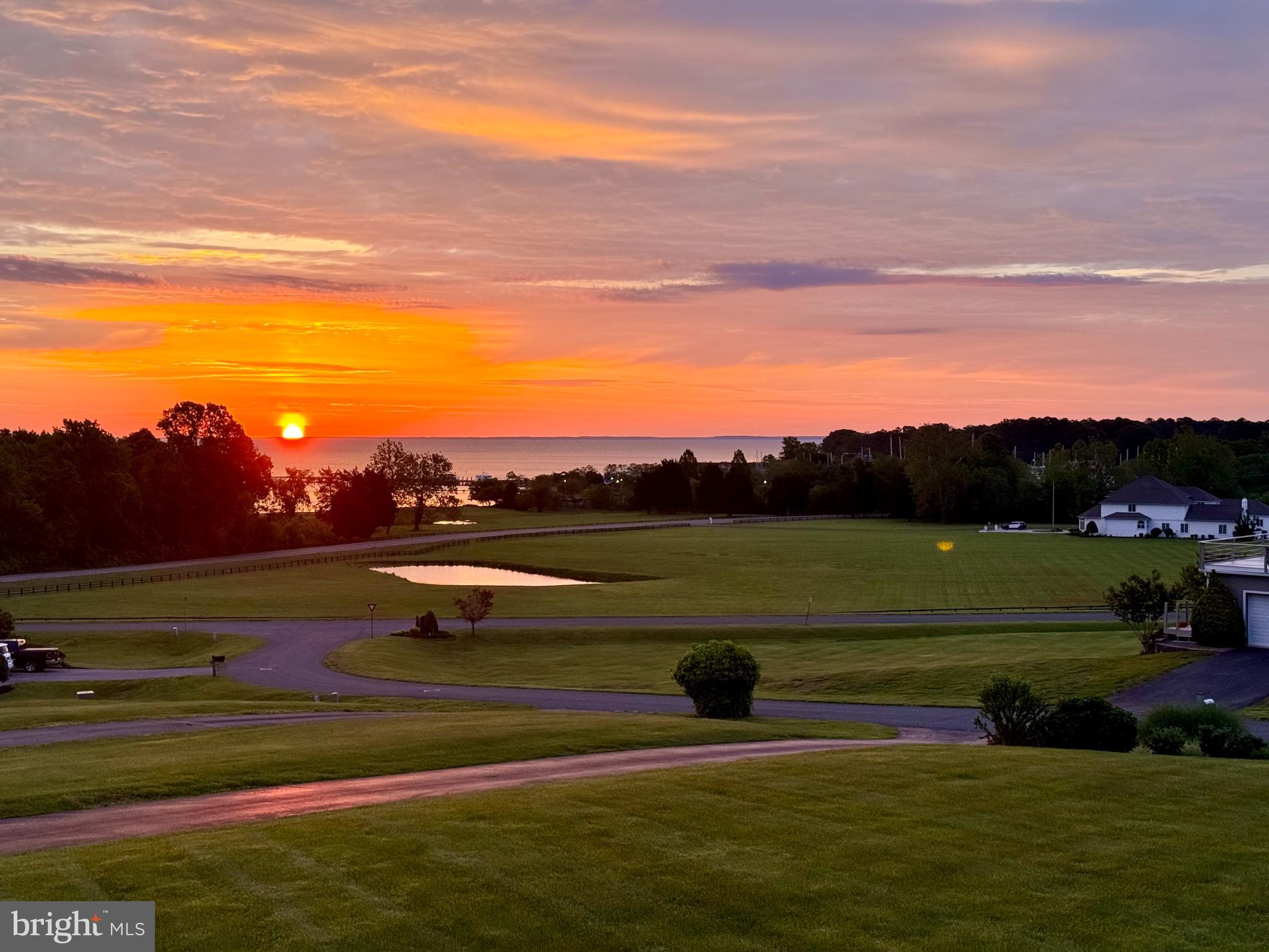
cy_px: 476
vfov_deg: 30.3
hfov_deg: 39.7
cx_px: 634
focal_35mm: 48
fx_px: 1760
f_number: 1.78
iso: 64
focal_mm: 6.76
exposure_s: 1/180
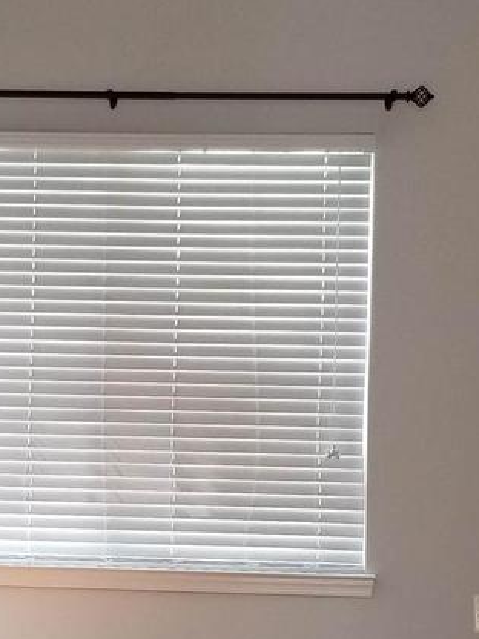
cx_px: 157
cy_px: 512
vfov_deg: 20.2
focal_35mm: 96
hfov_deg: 15.4
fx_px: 1771
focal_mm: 4.3
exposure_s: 1/120
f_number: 1.7
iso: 80
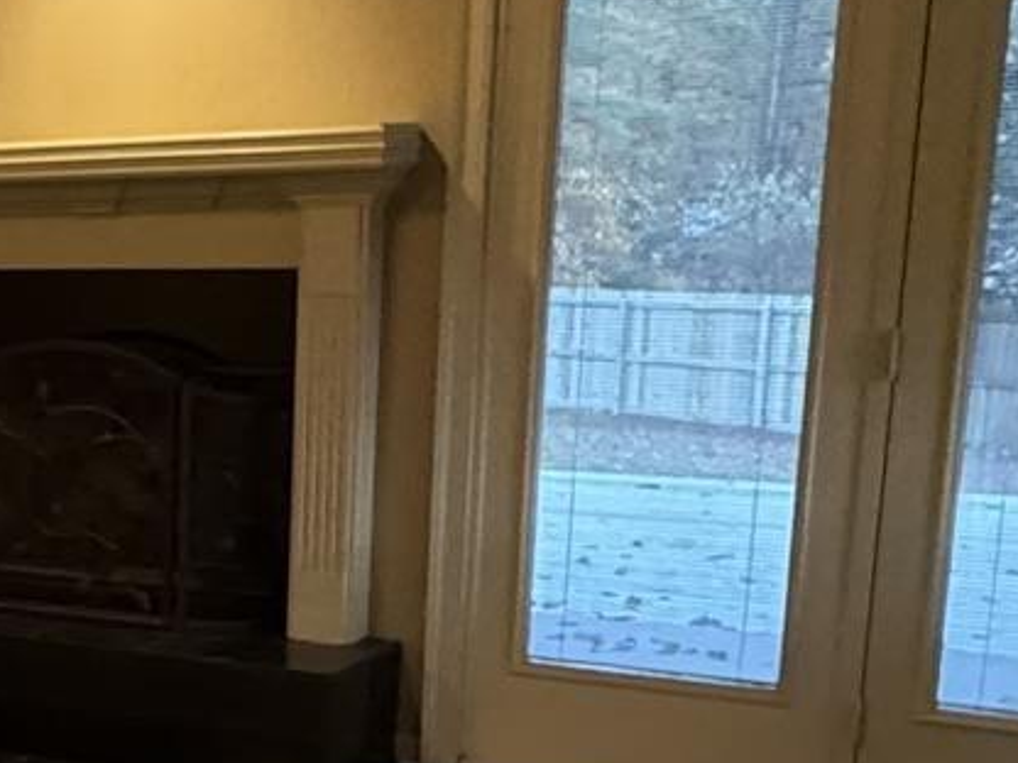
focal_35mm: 69
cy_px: 631
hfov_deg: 24.4
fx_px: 2029
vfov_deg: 21.0
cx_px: -325
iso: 800
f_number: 2.2
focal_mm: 2.22
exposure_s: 1/60
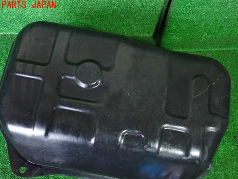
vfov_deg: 41.7
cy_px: 101
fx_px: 234
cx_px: 109
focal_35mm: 34
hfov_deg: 53.9
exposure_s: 1/20
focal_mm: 5.4
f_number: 2.3
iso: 800
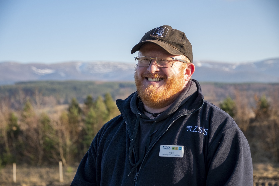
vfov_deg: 20.2
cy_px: 93
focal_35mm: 68
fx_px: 523
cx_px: 140
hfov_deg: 29.9
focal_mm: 45
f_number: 3.5
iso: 800
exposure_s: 1/4000
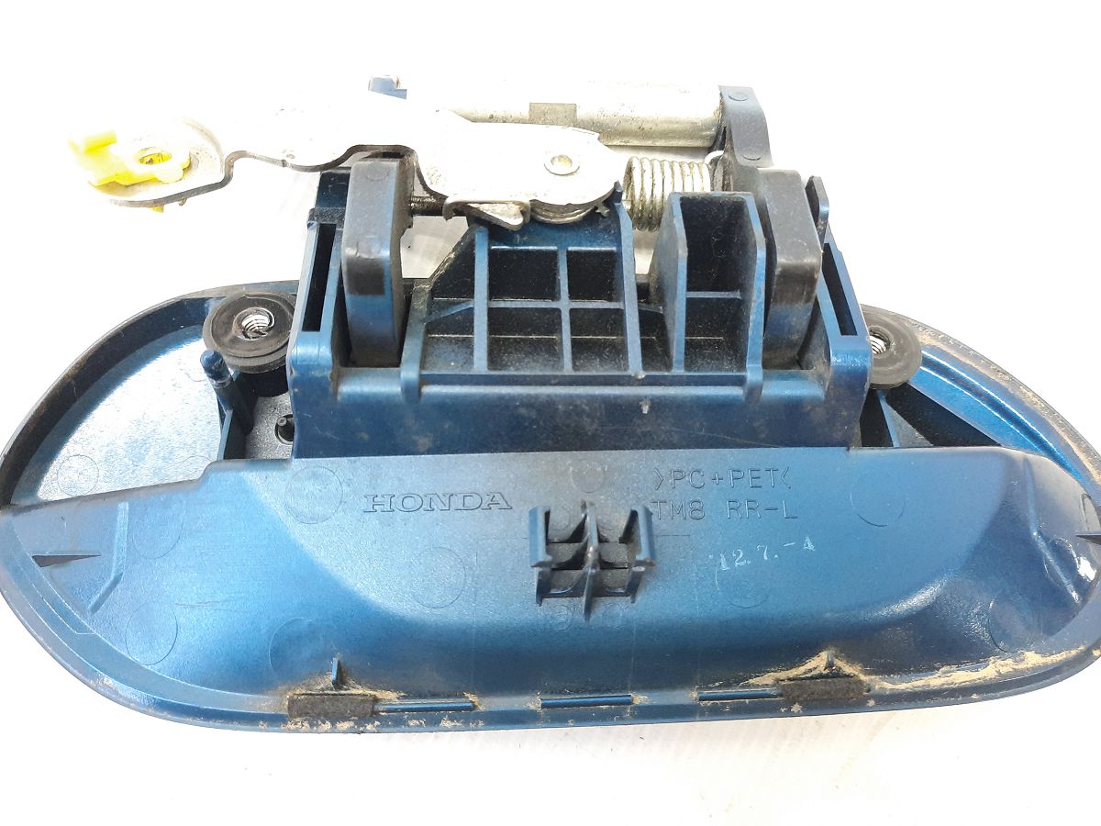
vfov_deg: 54.9
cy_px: 413
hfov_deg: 69.4
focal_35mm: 25
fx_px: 795
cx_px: 550
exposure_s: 1/50
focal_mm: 4.6
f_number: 2
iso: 320
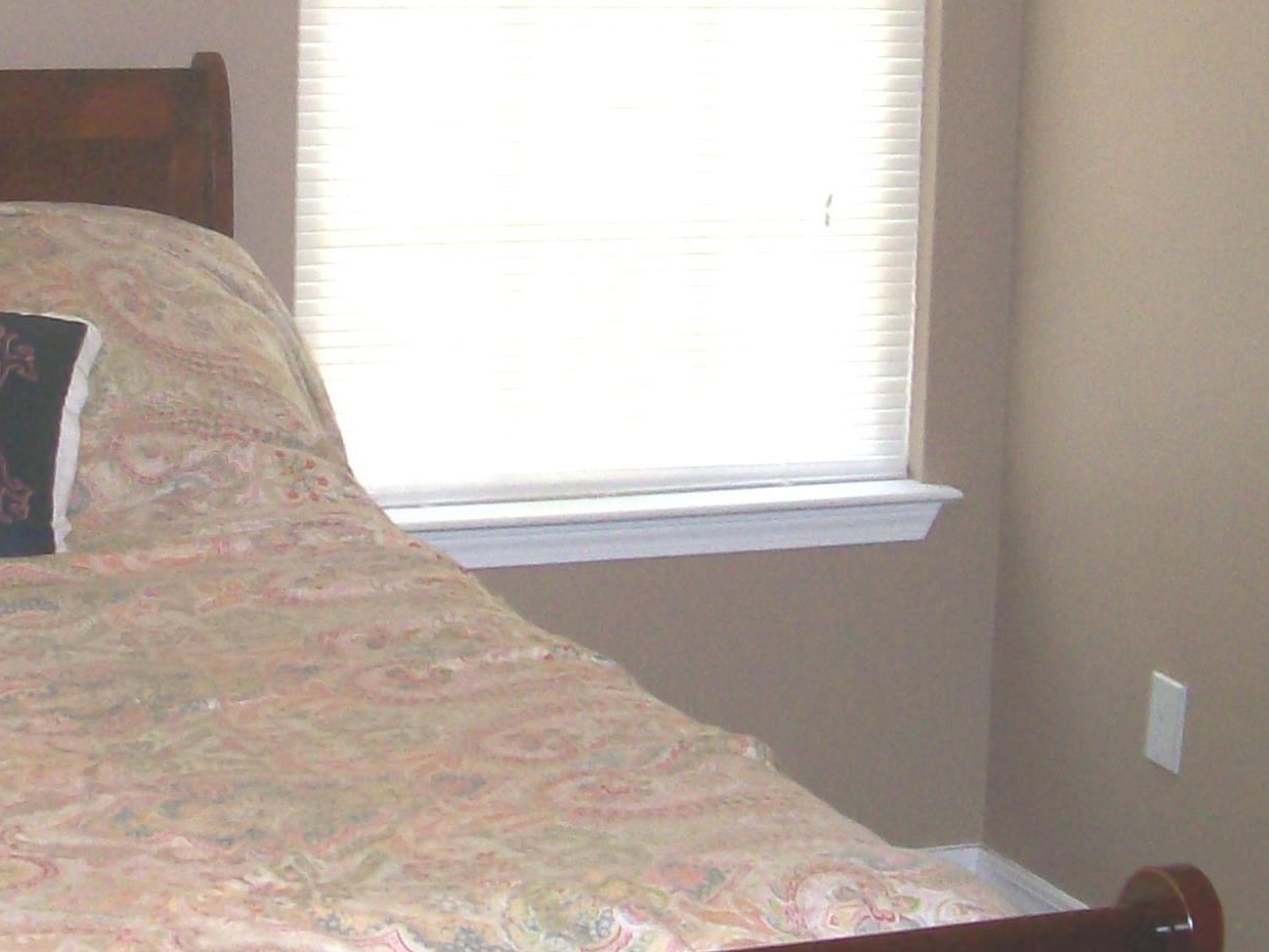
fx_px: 3190
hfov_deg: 22.2
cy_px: 273
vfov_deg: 16.9
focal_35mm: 87
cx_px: 261
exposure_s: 1/64
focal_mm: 6
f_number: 2.7
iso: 140
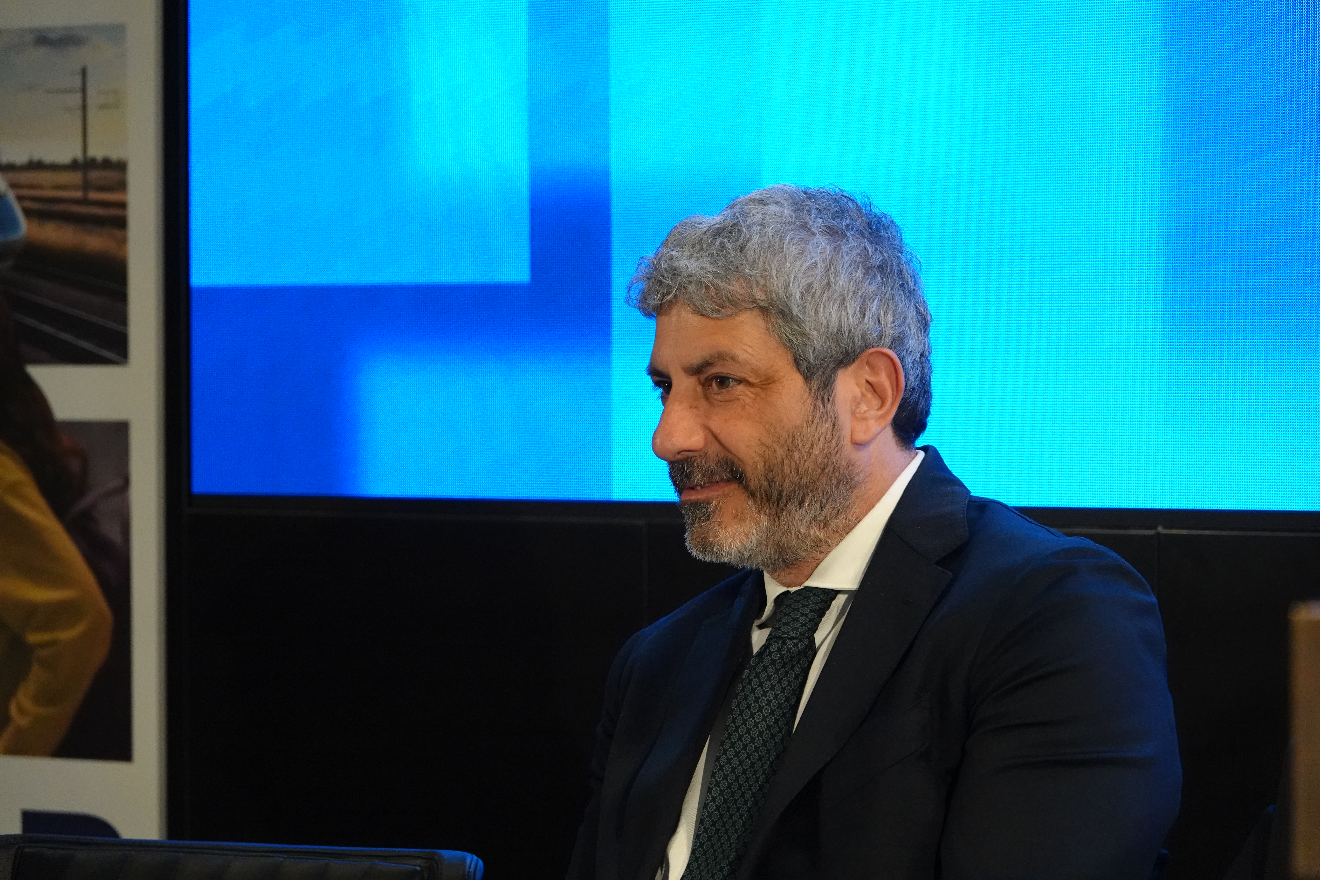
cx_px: 660
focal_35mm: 200
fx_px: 7333
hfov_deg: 10.3
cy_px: 440
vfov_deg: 6.9
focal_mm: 73.24
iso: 2000
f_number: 4
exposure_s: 1/200
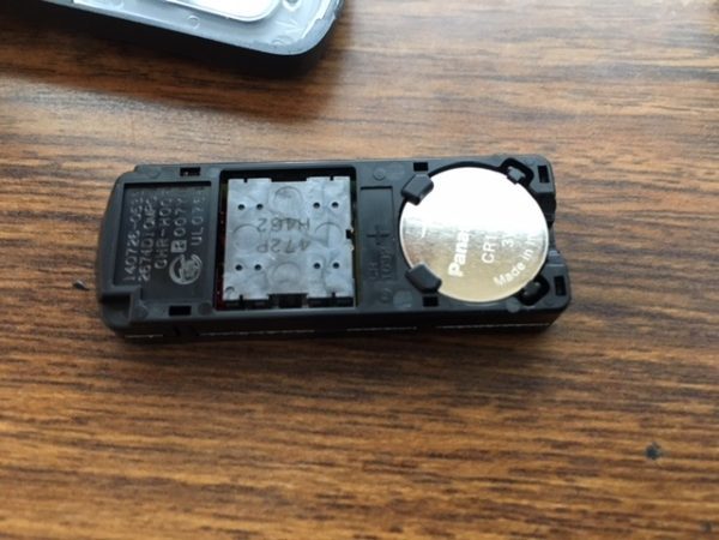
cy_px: 270
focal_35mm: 29
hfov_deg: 61.7
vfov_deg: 48.2
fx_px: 602
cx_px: 360
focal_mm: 4.15
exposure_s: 1/15
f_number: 2.2
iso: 200
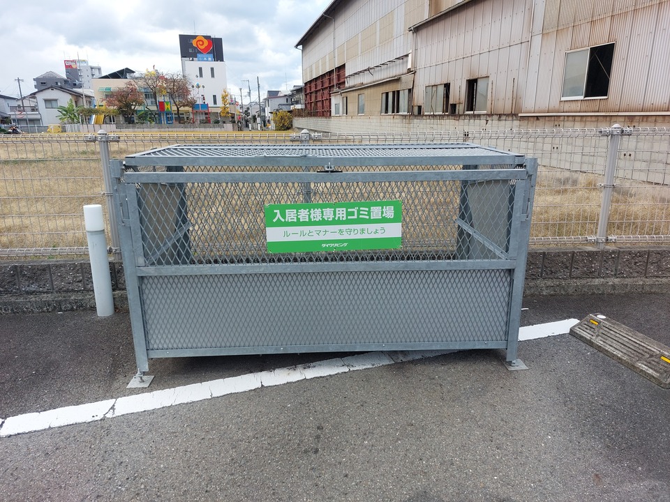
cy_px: 251
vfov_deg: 56.8
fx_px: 465
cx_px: 335
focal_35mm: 24
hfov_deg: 71.6
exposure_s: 1/284
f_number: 1.8
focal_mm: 5.23
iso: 25
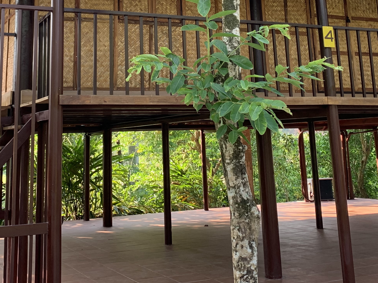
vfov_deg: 25.7
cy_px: -1
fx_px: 590
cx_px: 172
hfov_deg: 35.5
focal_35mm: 54
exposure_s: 1/121
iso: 50
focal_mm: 4.25
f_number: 1.8
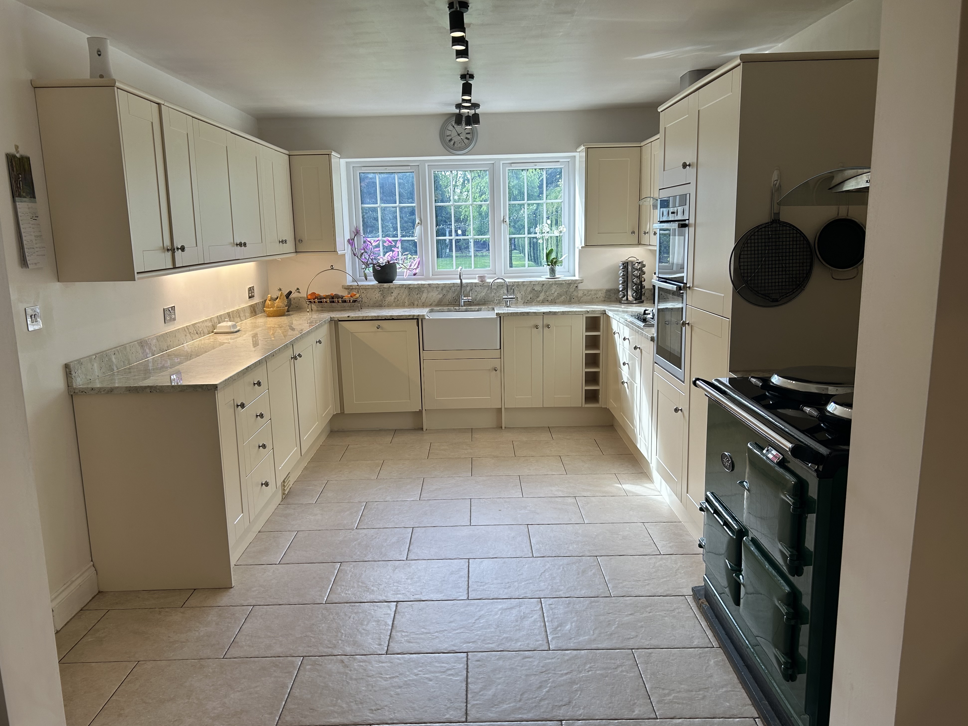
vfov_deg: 51.4
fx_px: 755
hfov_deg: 65.3
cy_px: 367
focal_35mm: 27
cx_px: 479
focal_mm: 5.7
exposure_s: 1/128
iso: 32
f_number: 1.5
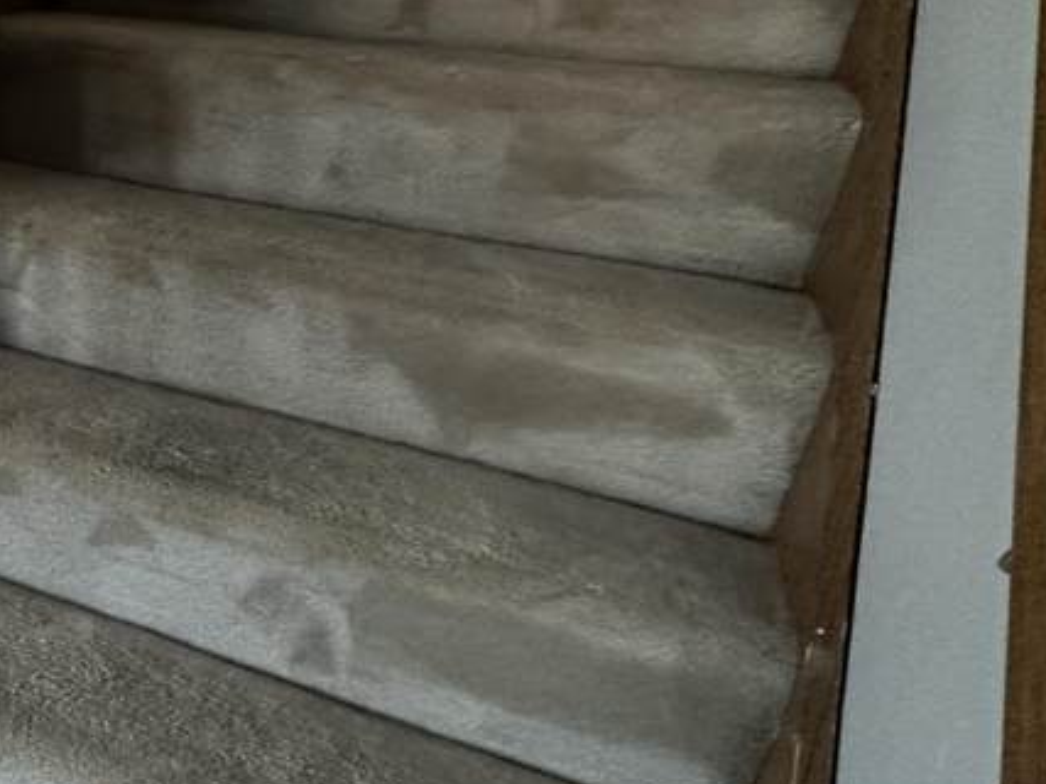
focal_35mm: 42
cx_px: -438
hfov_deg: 30.4
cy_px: 270
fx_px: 1269
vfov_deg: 34.1
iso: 250
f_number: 2.2
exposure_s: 1/60
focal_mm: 2.22
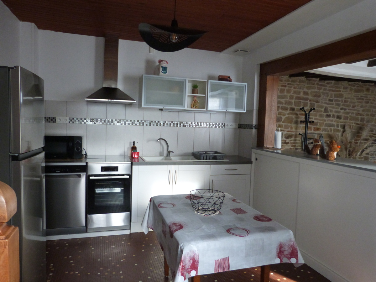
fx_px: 272
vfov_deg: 54.9
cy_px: 141
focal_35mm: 25
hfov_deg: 69.4
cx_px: 188
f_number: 2.8
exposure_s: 1/50
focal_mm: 4.5
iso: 400
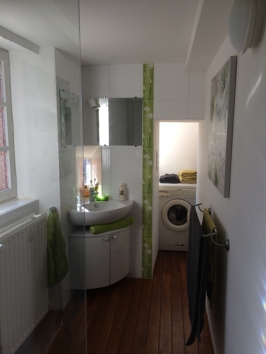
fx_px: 297
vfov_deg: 61.7
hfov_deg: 48.2
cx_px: 133
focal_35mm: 29
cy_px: 177
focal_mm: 4.15
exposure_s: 1/100
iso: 50
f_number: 2.2
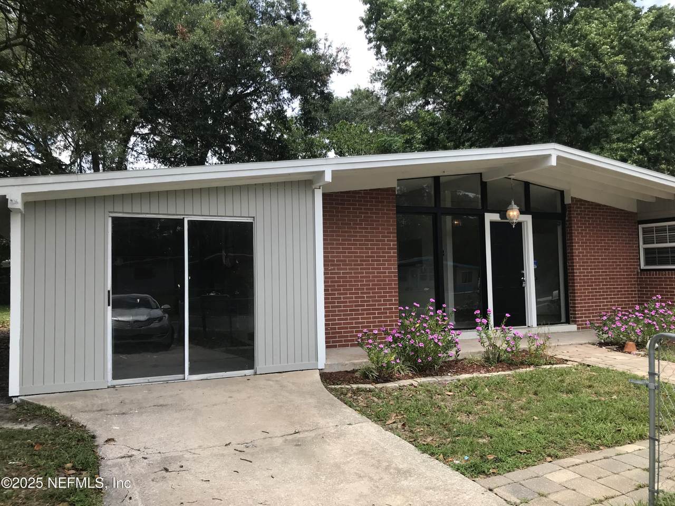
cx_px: 338
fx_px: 546
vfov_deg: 49.7
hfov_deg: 63.4
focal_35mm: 28
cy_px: 253
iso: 20
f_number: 1.8
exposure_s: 1/987
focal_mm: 3.99
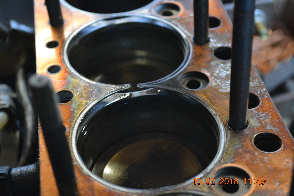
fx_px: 551
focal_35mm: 68
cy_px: 98
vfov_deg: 20.2
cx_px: 147
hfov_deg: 29.9
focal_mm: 45
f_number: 5.3
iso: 900
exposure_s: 1/15
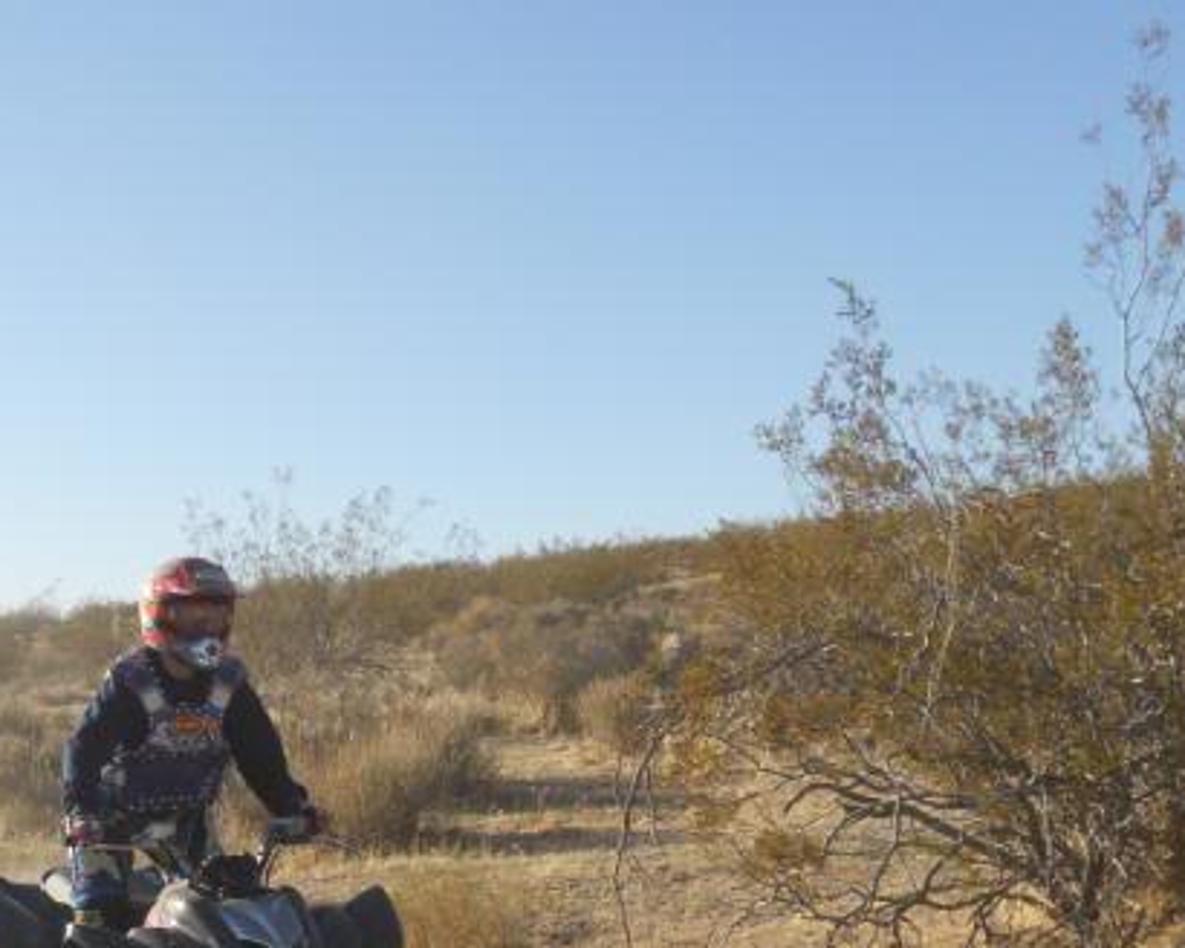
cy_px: 821
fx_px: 2139
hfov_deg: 29.5
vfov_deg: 24.4
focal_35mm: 61
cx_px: 84
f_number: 3.5
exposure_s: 1/800
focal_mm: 5.8
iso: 80
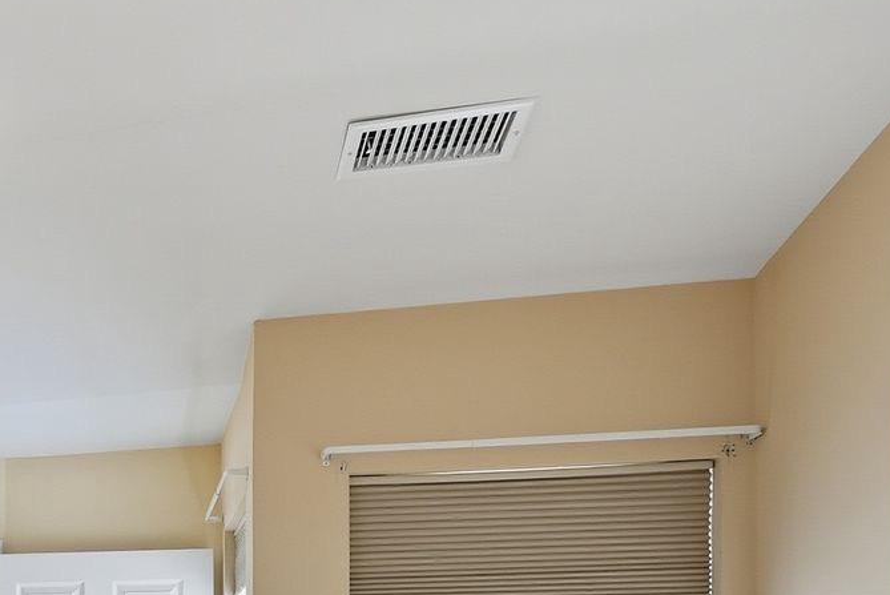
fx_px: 1212
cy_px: 701
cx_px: -266
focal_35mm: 49
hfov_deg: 31.3
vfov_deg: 25.0
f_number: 8
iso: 500
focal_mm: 16
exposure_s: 1/50
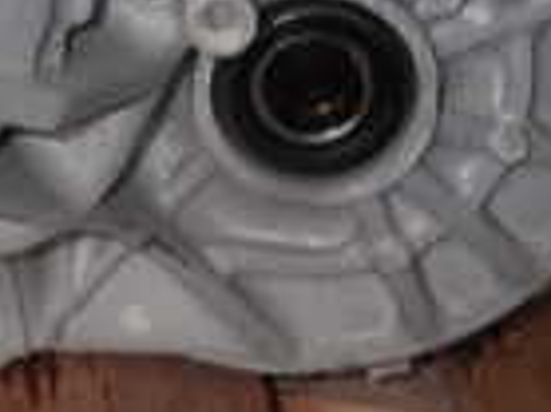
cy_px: -261
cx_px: -151
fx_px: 1924
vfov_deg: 11.6
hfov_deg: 15.6
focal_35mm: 121
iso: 100
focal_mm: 5.05
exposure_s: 1/30
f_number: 6.3
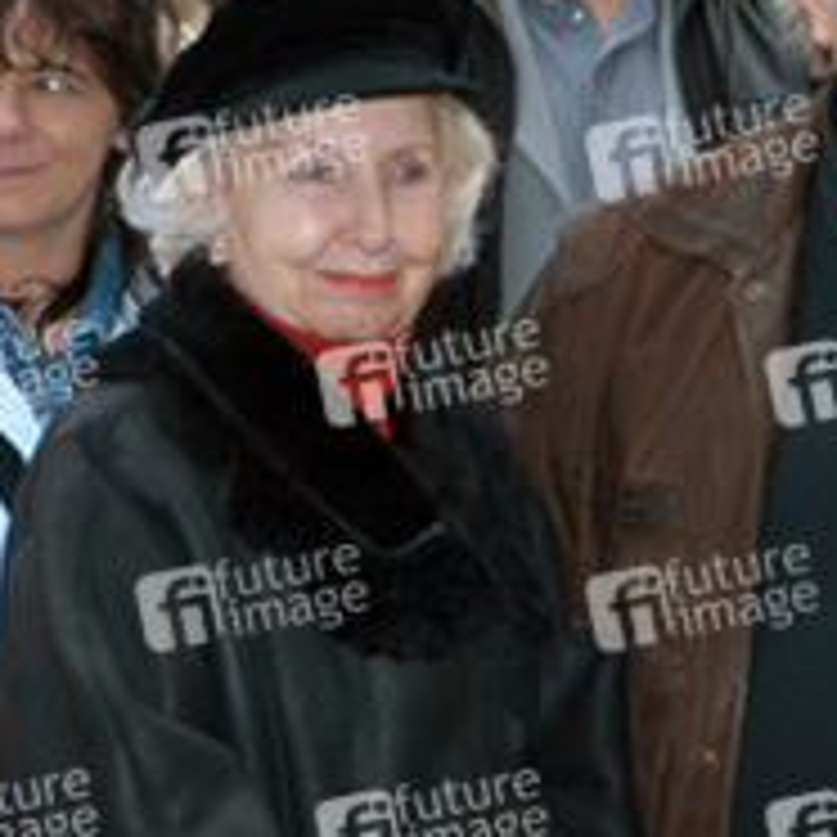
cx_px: 763
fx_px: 7196
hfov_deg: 6.6
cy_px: 261
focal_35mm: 263
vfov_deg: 6.7
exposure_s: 1/125
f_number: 7.1
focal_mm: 85
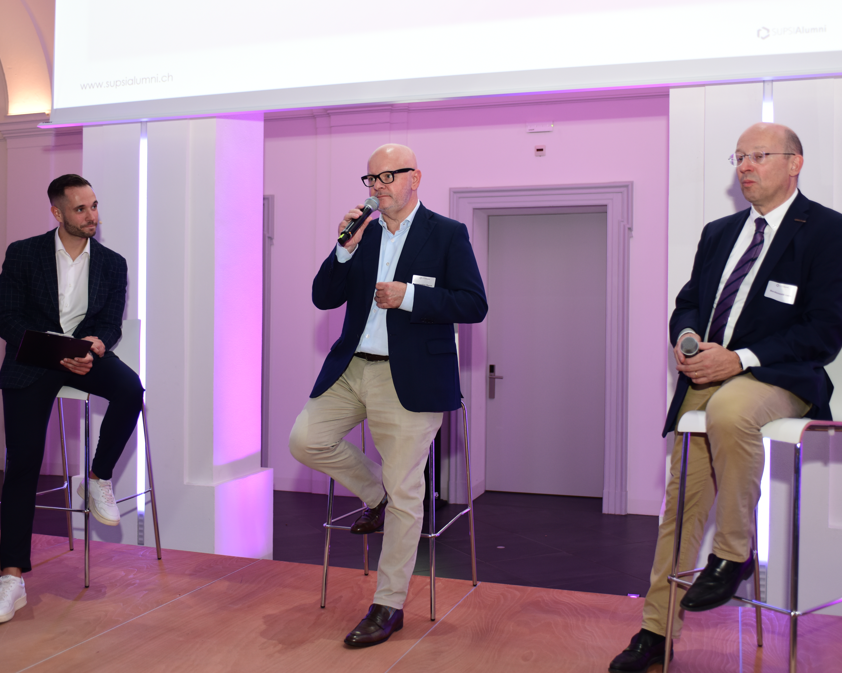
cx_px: 416
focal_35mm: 64
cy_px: 338
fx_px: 1595
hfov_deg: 29.6
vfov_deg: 23.8
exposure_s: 1/80
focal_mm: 56
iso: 500
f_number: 2.8
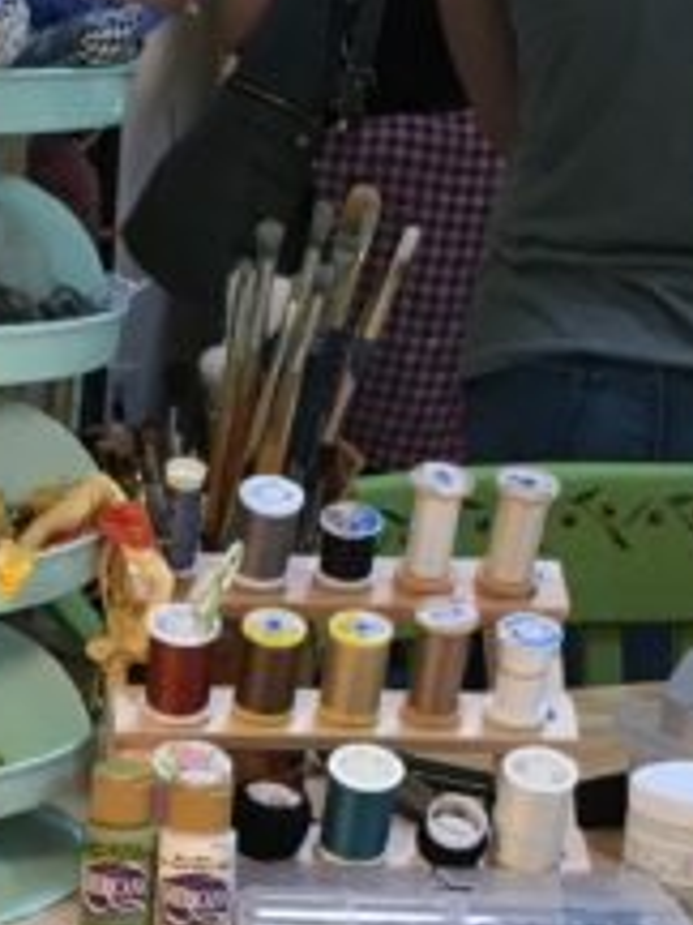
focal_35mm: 103
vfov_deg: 18.3
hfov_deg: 14.2
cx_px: 4
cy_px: 1023
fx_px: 2749
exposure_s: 1/30
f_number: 2.2
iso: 40
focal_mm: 4.15
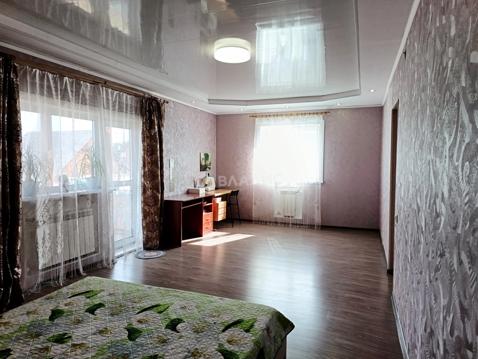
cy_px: 180
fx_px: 331
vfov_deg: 56.8
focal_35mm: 24
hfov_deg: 71.6
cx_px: 239
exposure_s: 1/100
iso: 499
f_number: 1.75
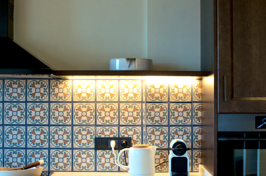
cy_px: 103
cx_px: 147
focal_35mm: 71
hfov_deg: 28.6
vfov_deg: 19.2
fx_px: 521
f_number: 7.1
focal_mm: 35
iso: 1000
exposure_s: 1/60
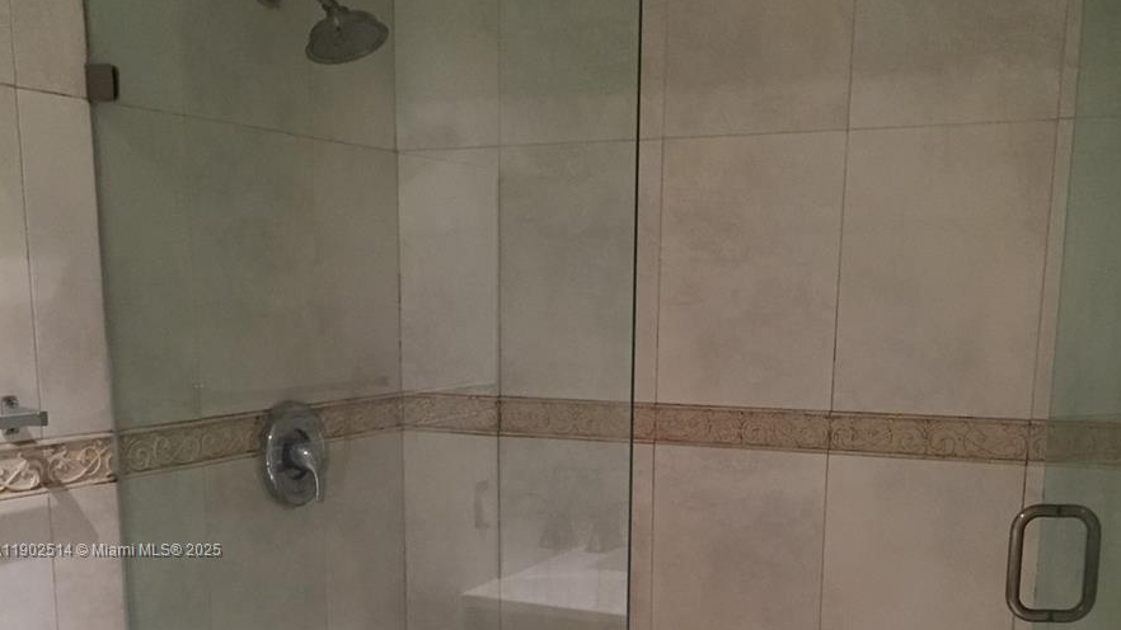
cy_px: 551
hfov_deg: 47.4
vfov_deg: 26.9
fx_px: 1278
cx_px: 560
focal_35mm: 43
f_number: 2.2
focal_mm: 4.15
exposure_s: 1/20
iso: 250
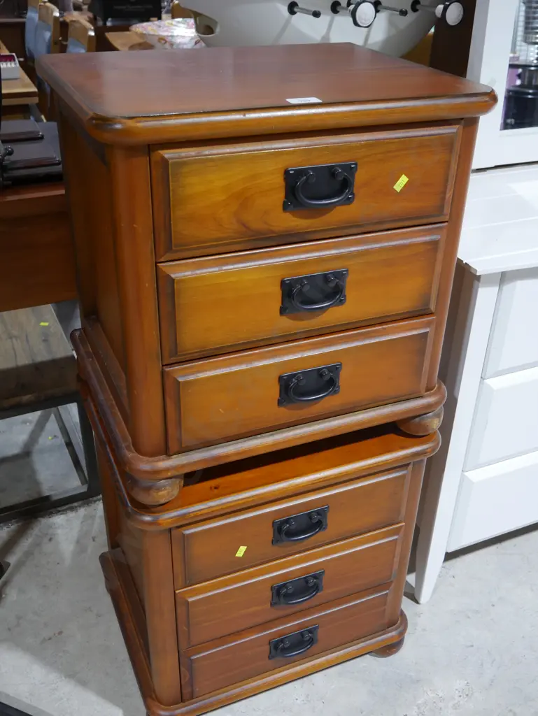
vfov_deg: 51.3
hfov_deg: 39.7
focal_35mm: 36
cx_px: 269
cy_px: 358
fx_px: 745
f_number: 4
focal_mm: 18
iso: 640
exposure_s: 1/60
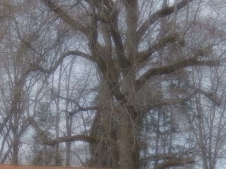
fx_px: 679
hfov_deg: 18.8
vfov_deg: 13.8
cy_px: 209
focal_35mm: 104
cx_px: 56
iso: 125
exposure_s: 1/400
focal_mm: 7.3
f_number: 4.2
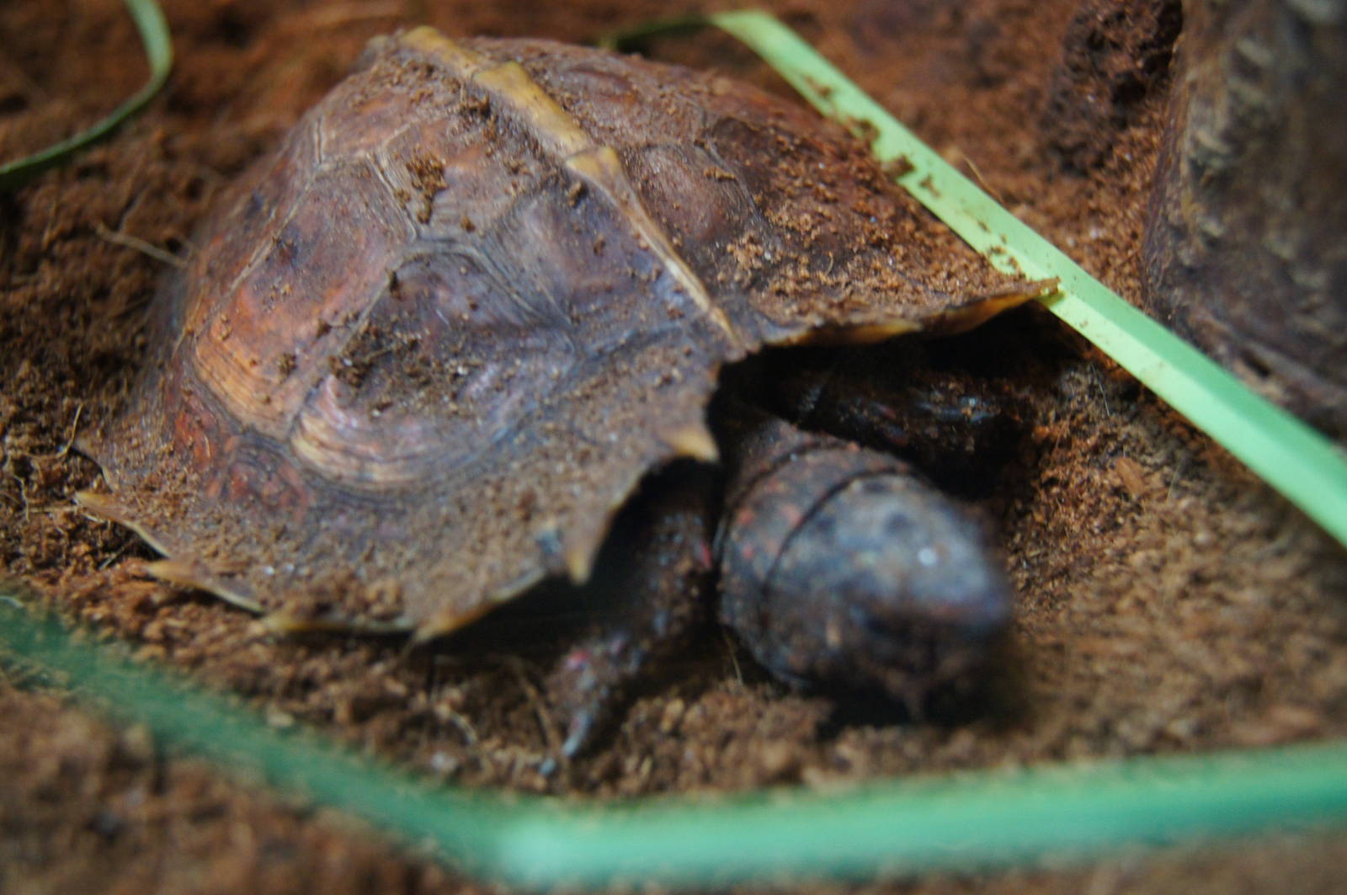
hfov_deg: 43.6
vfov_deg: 29.8
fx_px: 1682
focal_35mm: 45
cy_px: 448
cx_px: 674
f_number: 4.5
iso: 1600
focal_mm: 30
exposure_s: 1/40
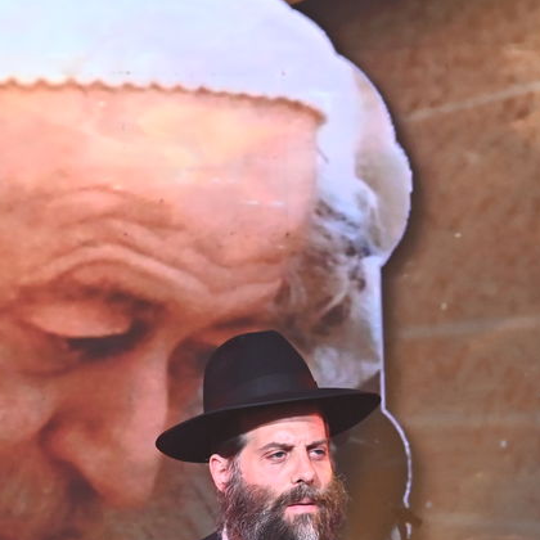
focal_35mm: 317
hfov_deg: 5.5
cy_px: 546
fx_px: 5595
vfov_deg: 5.5
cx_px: 159
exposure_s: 1/100
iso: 2000
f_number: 10
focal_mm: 112
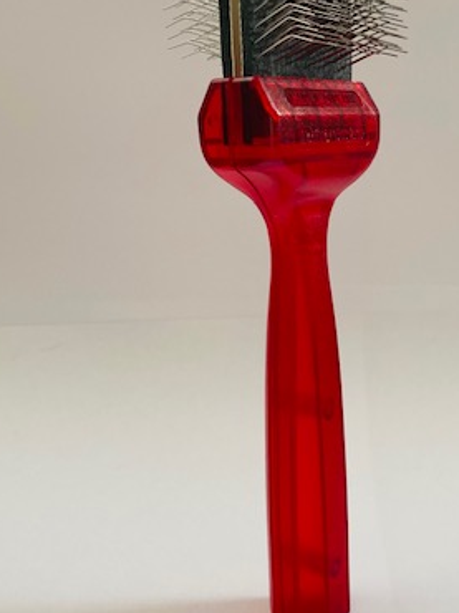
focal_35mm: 45
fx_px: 797
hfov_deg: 31.8
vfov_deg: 42.0
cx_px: 320
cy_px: 268
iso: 100
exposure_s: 1/121
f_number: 1.8
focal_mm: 4.25
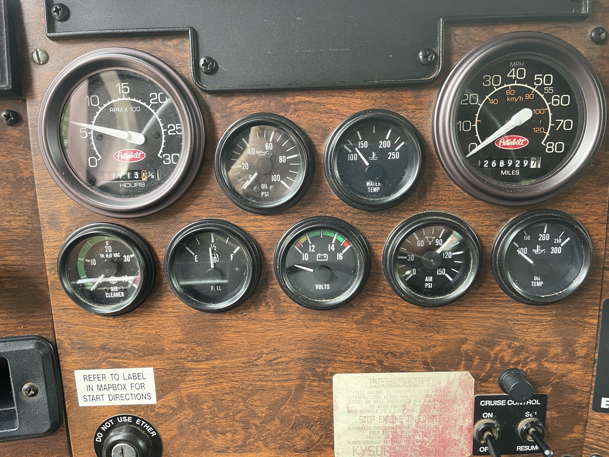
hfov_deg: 67.3
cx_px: 304
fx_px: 457
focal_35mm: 26
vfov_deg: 53.1
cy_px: 228
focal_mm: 4.2
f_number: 1.6
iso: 125
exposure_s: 1/93
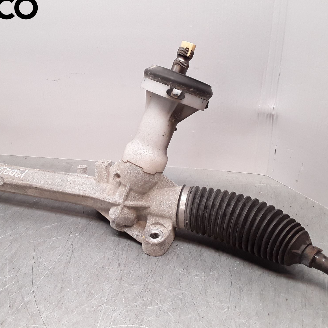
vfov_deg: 48.5
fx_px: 364
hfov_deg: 48.1
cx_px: 128
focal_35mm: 34
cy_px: 165
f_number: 1.9
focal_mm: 2.91
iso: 80
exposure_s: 1/100
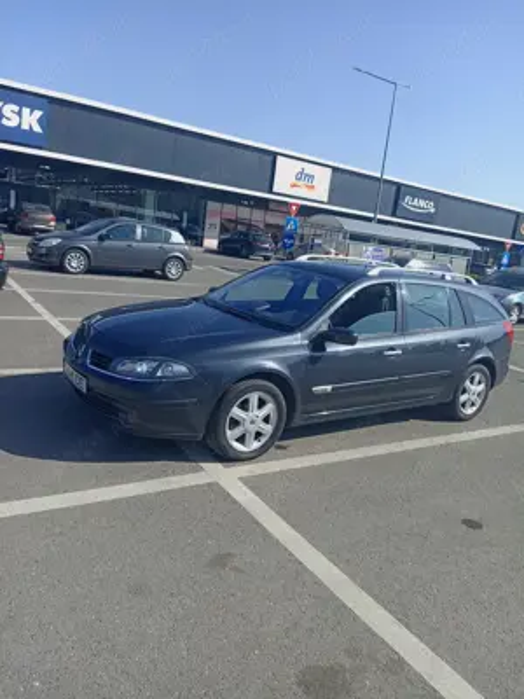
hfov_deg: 53.1
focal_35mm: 26
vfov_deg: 67.3
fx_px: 525
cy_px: 350
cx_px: 262
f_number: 1.8
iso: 100
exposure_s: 1/1007
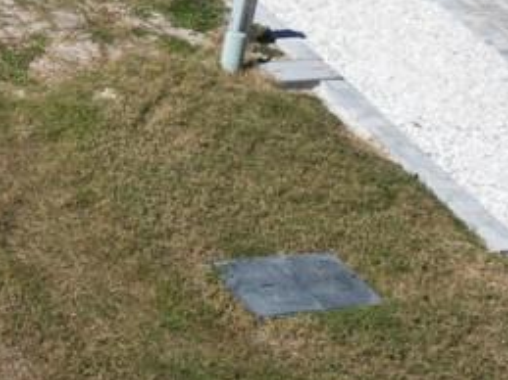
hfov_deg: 17.1
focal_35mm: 95
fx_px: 1394
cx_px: -394
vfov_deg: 14.8
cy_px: -127
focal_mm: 6.72
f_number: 1.7
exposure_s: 1/5000
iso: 140
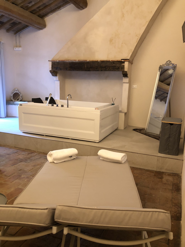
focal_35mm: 28
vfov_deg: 63.4
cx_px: 92
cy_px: 124
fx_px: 200
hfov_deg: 49.7
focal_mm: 3.99
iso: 80
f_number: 1.8
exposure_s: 1/7
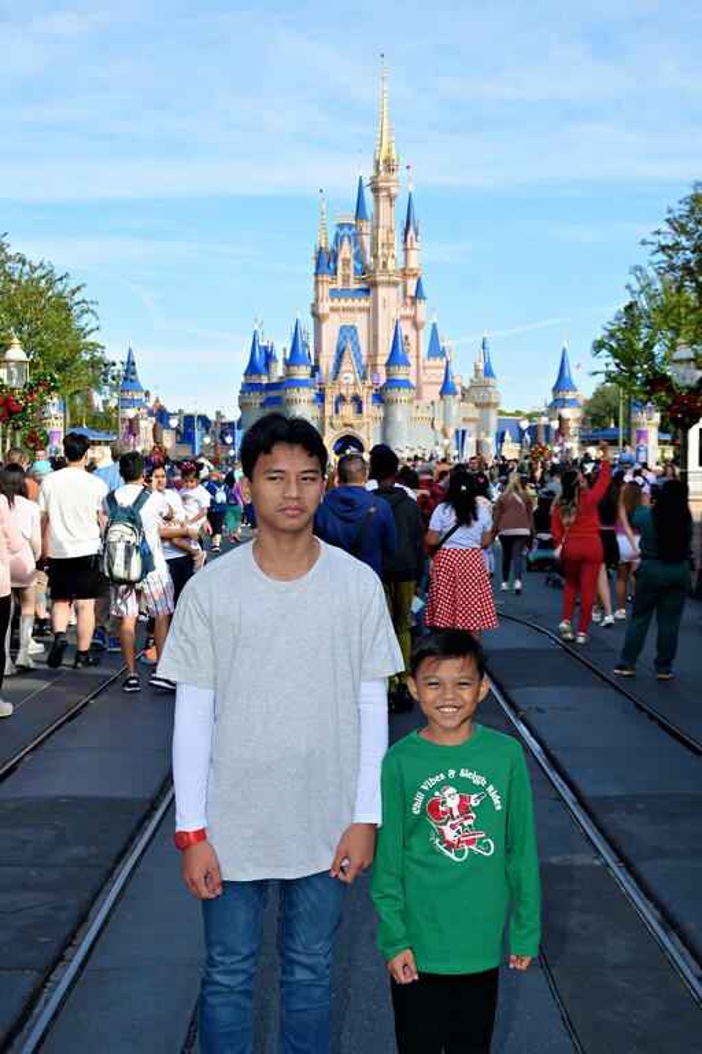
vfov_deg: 38.9
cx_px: 351
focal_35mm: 51
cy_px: 527
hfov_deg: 26.5
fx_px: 1492
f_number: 8
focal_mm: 34
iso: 100
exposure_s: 1/250
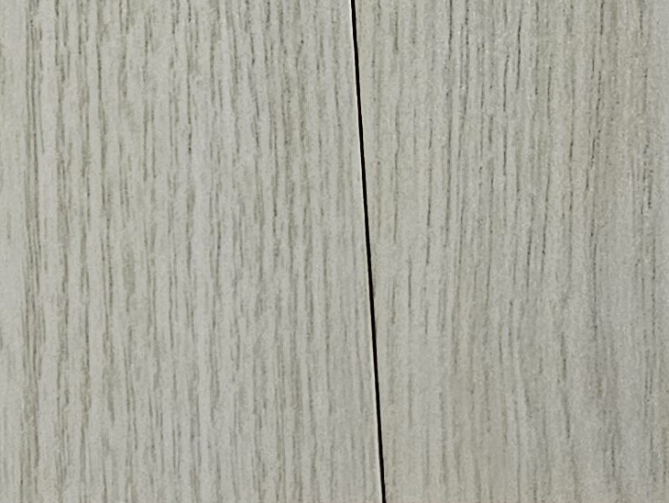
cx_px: -472
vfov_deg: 10.1
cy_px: 1259
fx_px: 2436
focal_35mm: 126
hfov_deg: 14.1
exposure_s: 1/120
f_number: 1.7
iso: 800
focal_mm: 6.3
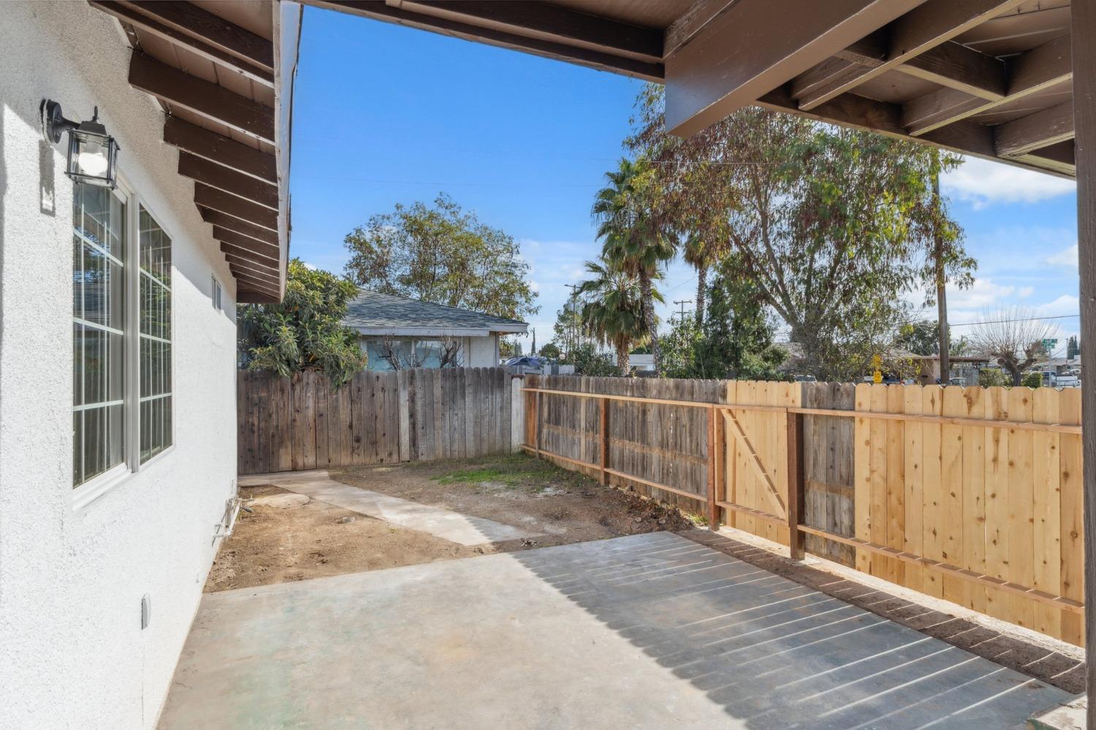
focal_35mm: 20
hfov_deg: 85.0
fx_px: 598
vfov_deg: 62.8
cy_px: 365
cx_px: 548
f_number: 9
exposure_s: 1/200
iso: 100
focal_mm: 13.1
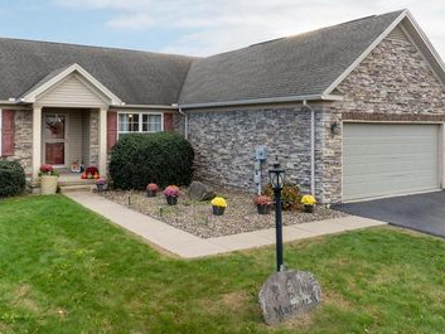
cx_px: 182
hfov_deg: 53.6
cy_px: 118
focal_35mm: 34
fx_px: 437
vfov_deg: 41.4
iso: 100
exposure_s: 1/120
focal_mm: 12.29
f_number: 7.1
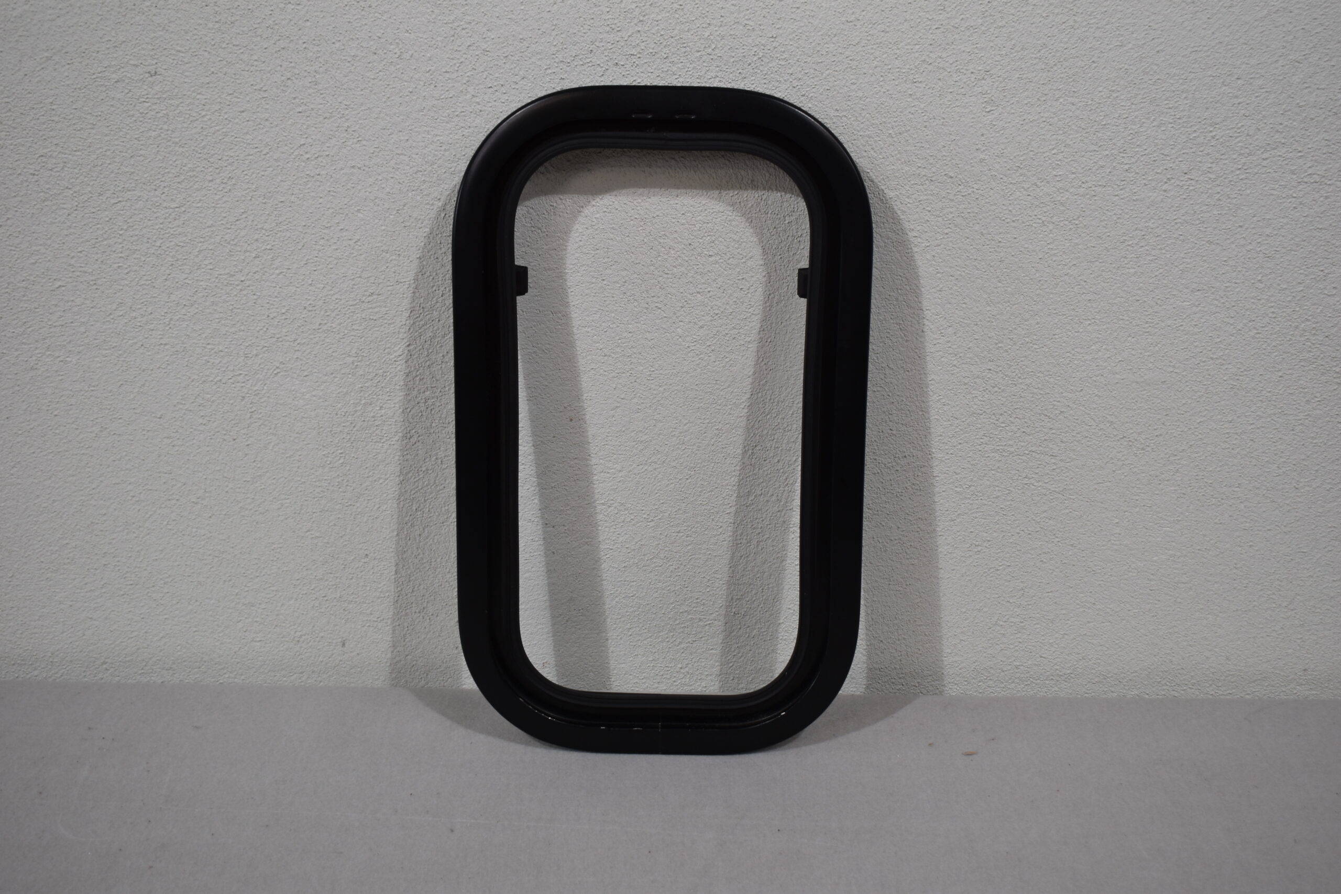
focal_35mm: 45
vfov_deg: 29.9
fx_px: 1676
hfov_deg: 43.6
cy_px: 447
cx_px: 670
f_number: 5.6
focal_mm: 30
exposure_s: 1/125
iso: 280
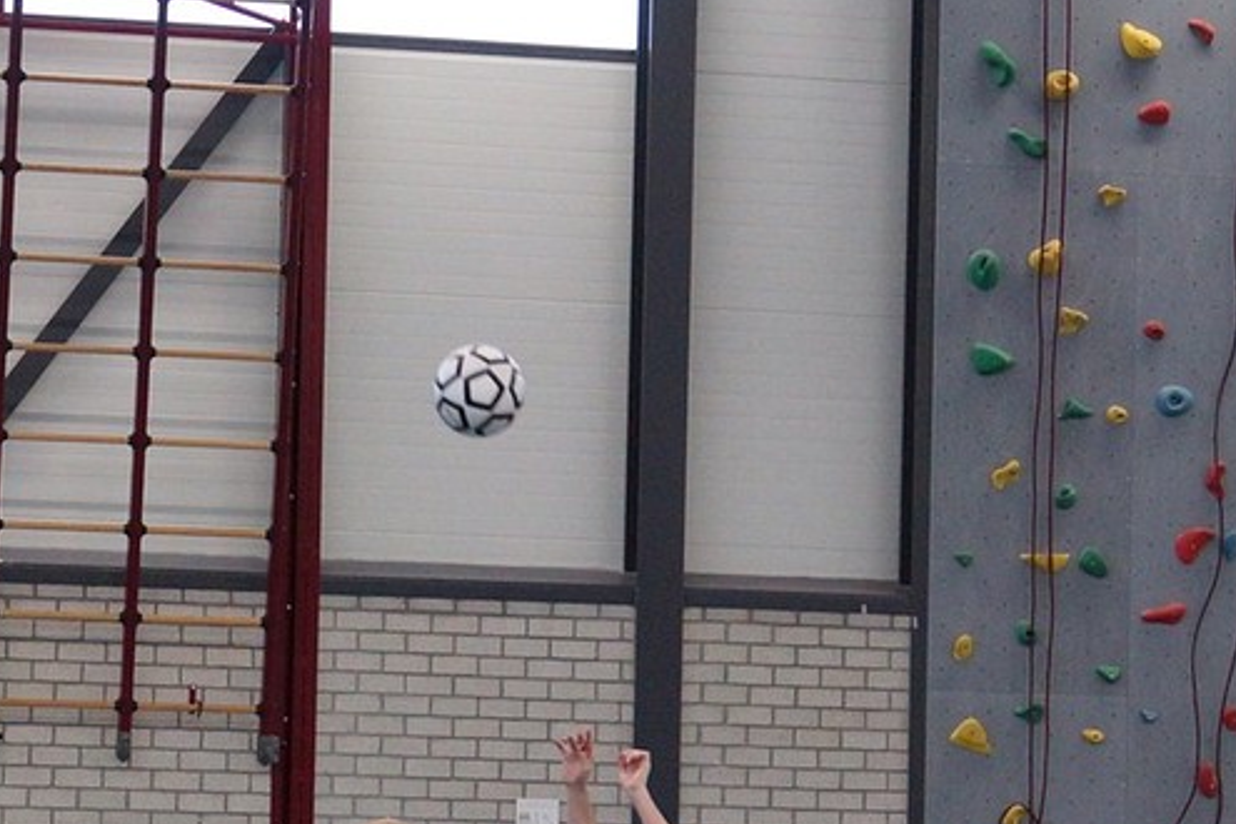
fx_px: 3193
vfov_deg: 14.5
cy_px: 789
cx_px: 387
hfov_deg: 21.8
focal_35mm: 93
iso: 1250
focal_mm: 30
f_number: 2.8
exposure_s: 1/400
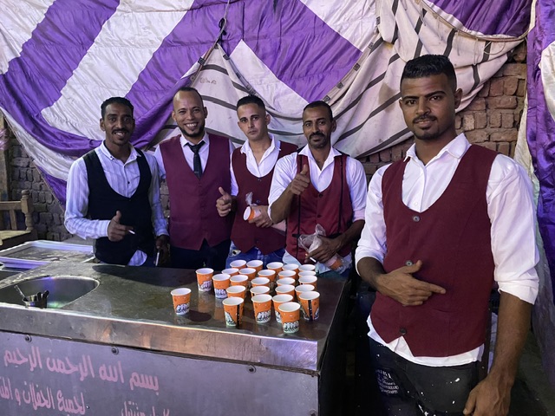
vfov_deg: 53.1
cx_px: 278
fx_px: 417
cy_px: 208
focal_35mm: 26
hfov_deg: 67.3
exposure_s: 1/25
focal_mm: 4.25
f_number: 1.8
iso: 1000
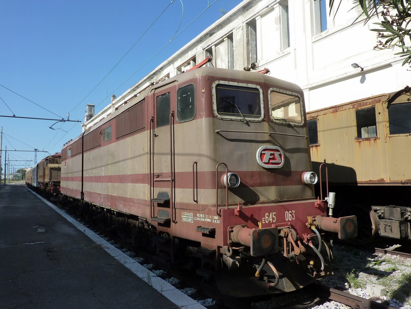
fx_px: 297
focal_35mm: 25
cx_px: 206
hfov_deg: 69.4
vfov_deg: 54.9
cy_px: 154
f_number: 4.5
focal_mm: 4.1
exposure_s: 1/500
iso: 125
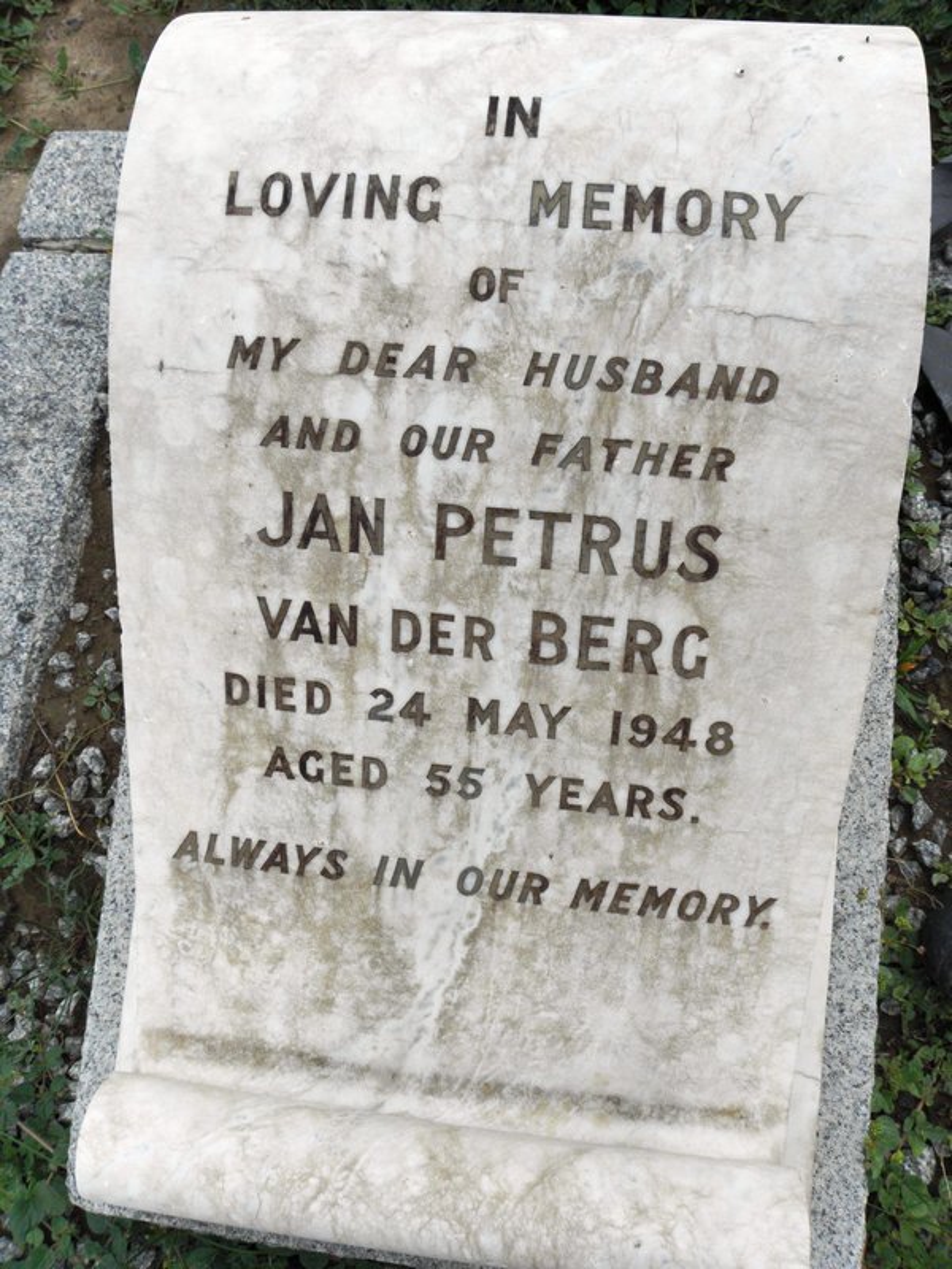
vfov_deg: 67.3
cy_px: 634
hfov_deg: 53.1
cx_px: 476
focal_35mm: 26
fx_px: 953
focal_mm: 4.6
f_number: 5.6
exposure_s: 1/640
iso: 200
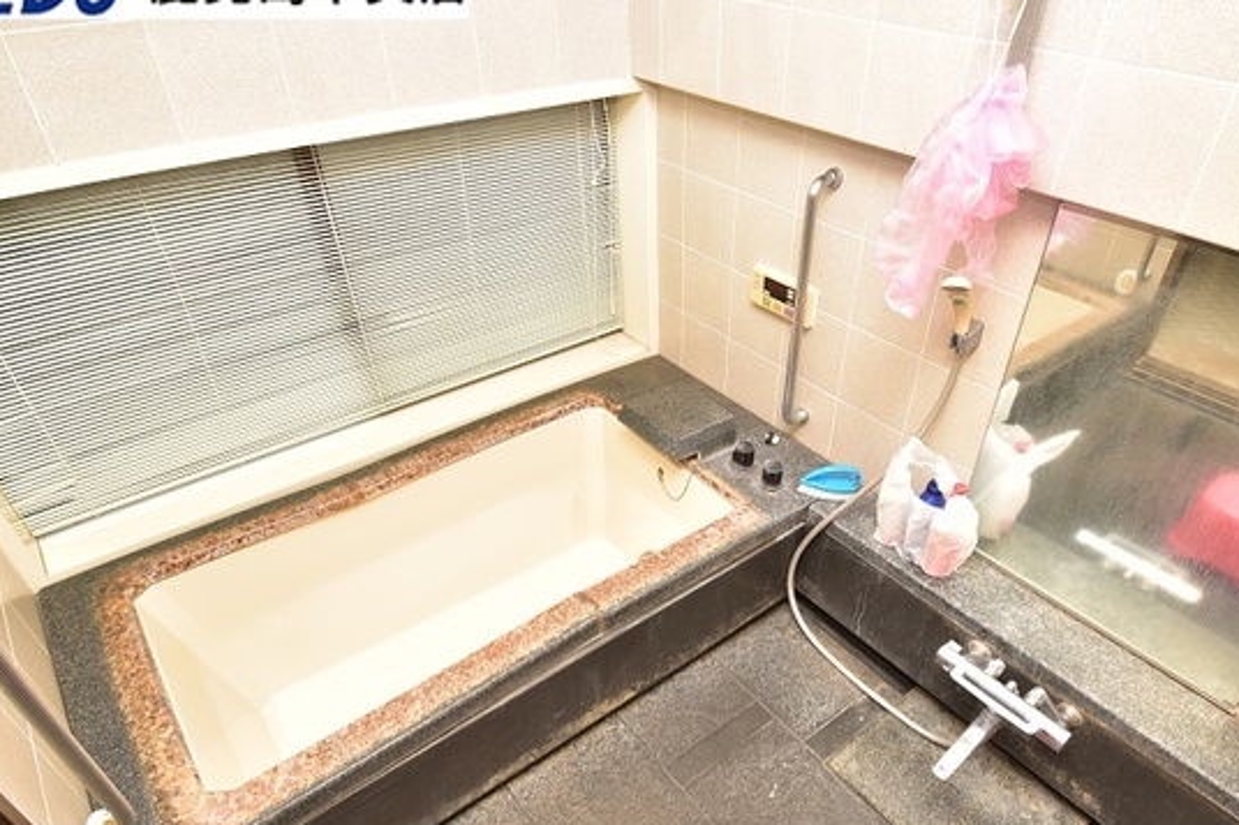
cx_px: 677
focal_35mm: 21
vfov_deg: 58.9
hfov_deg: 81.0
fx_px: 722
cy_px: 504
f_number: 4.5
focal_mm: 10
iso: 160
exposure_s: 1/60
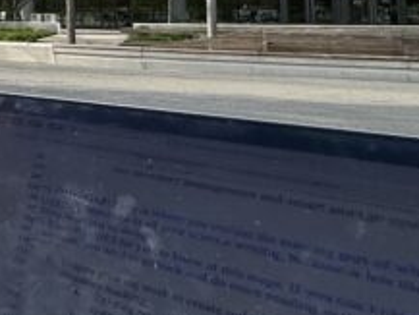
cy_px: -18
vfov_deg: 25.8
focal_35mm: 53
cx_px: -349
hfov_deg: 21.6
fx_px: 642
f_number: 2.2
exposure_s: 1/2092
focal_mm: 2.22
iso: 64
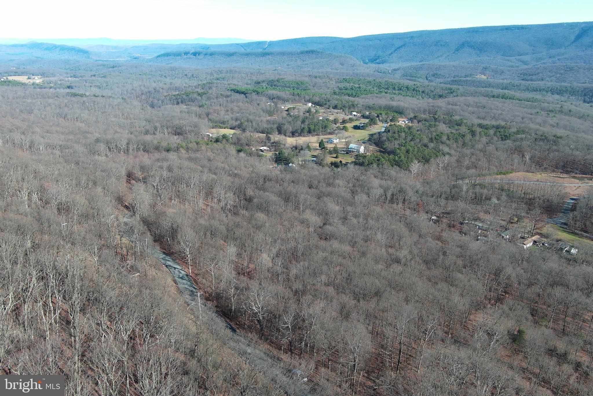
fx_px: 478
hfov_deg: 63.7
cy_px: 198
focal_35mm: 29
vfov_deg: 45.0
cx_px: 296
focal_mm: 10.57
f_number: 2.8
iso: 100
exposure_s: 1/480
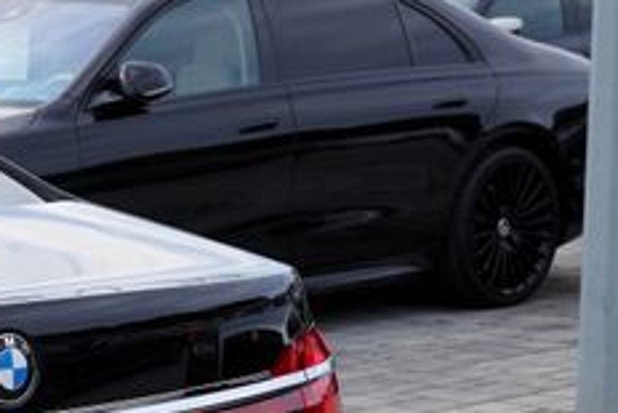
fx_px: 2353
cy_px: 396
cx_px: -506
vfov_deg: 10.0
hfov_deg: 13.4
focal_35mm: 137
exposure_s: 1/200
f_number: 6.3
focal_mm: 31
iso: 100
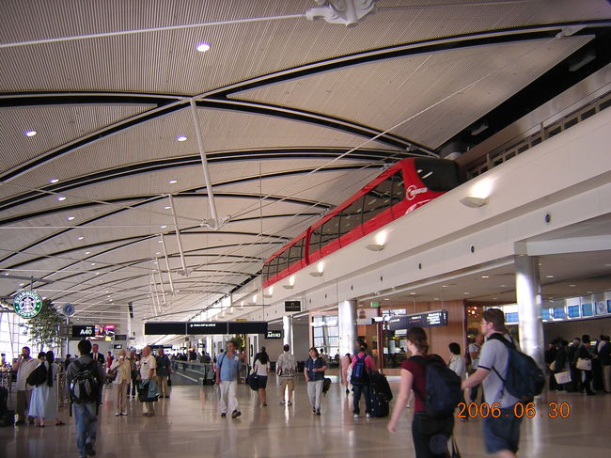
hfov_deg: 51.4
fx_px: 635
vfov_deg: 39.6
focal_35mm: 36
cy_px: 229
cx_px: 306
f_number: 2.6
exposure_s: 1/30
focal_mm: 4.7
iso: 111
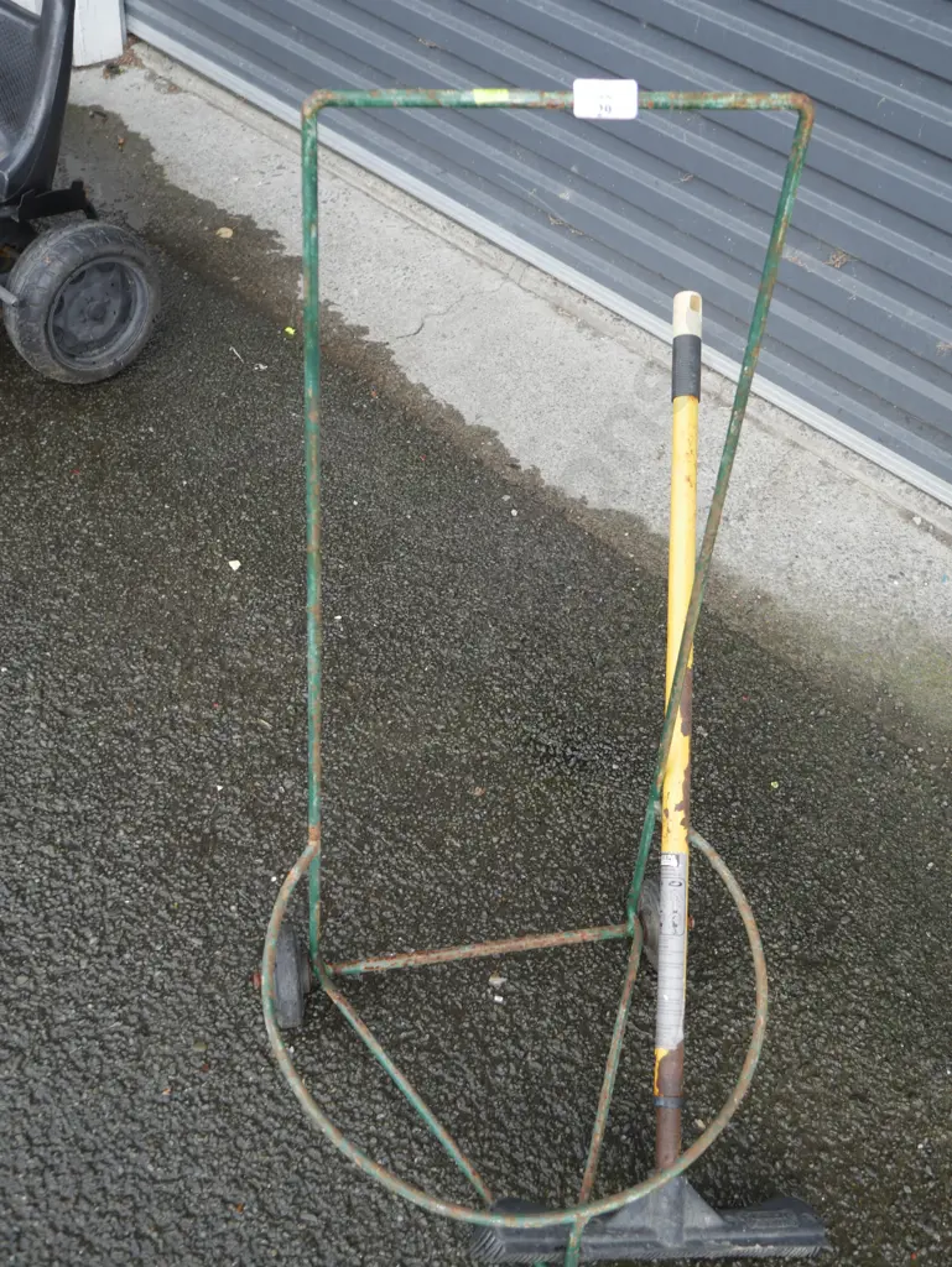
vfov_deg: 53.9
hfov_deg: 41.8
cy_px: 634
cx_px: 476
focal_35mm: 34
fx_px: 1246
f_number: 4
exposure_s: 1/80
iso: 200
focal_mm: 17
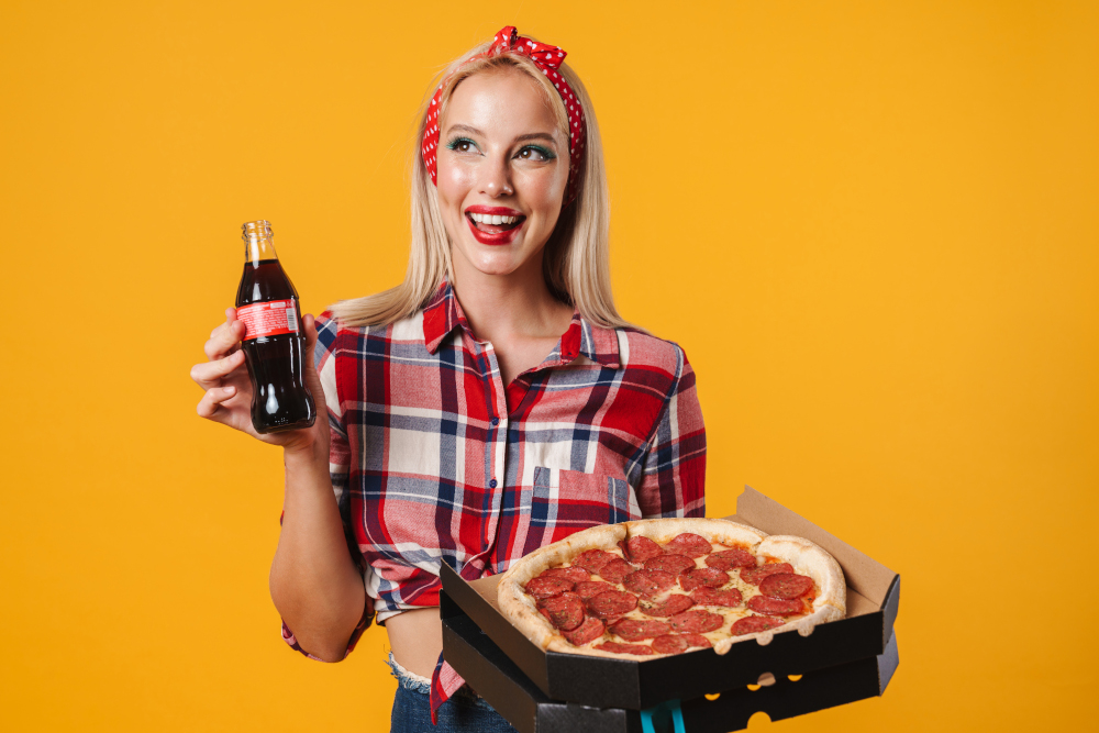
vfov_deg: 29.9
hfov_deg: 43.6
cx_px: 550
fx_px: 1374
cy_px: 366
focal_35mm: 45
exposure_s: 1/160
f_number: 6.3
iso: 125
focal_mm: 45
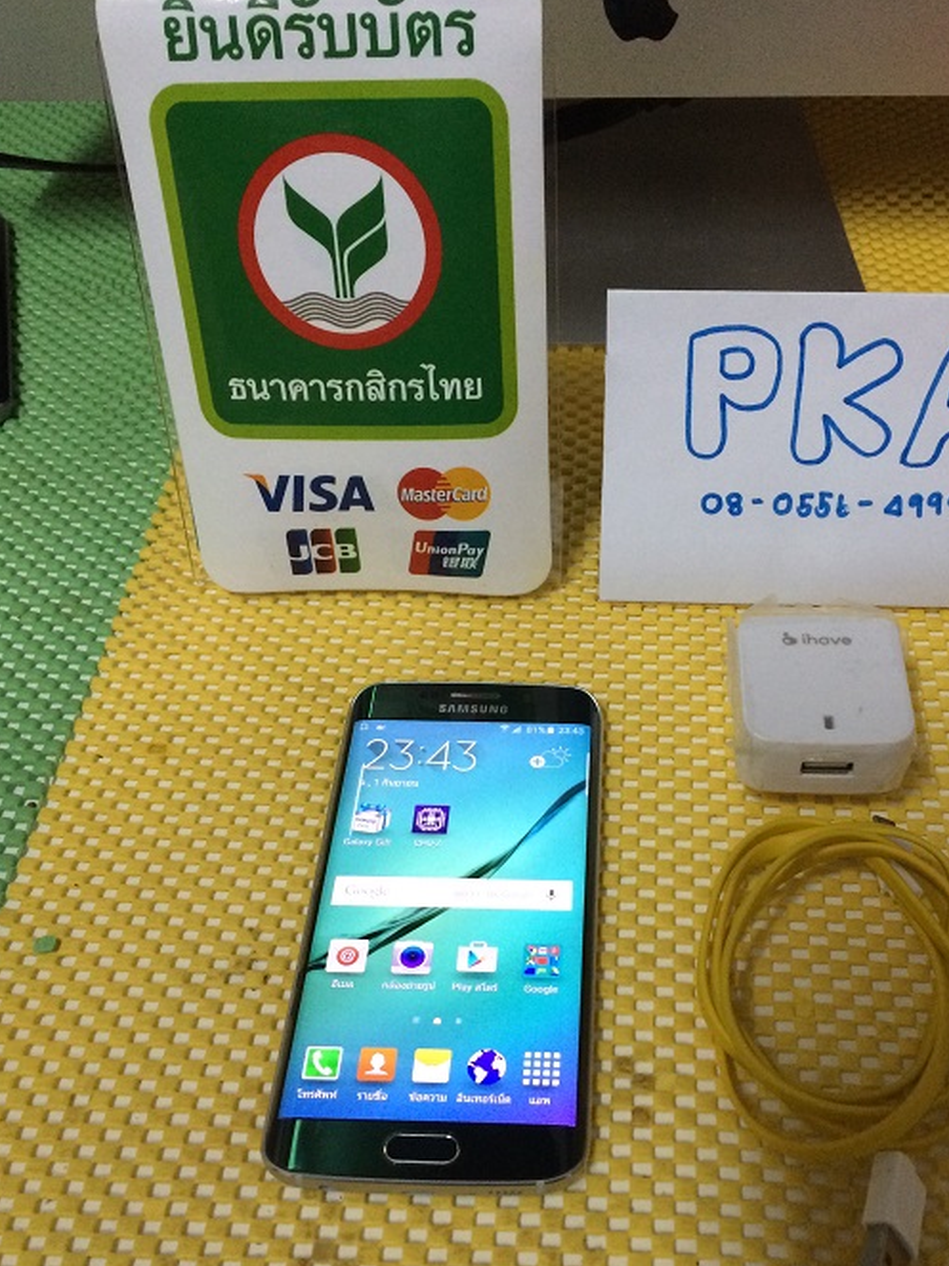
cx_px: 563
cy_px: 750
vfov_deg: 52.3
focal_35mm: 35
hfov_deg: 40.5
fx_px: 1280
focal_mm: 4.15
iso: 320
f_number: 2.2
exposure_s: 1/33
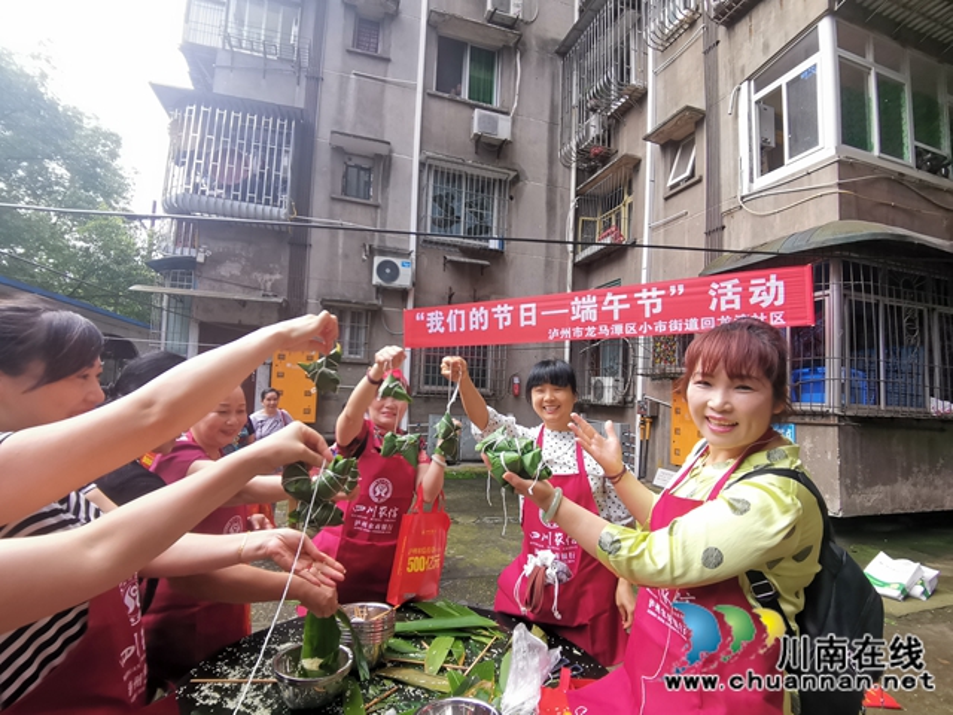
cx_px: 476
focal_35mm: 17
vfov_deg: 74.7
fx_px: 468
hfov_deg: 91.0
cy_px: 358
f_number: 2.2
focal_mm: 2.26
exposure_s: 1/131
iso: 50
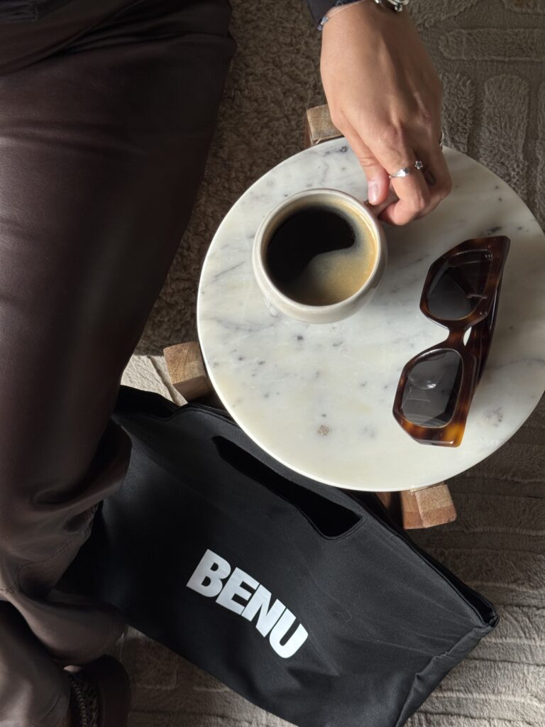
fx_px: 1008
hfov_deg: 30.3
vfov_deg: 39.7
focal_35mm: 48
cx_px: 272
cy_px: 364
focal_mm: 6.76
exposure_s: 1/121
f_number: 1.78
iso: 80
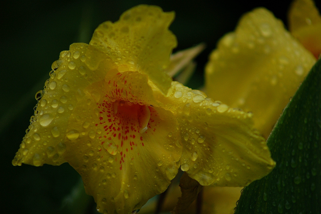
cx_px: 160
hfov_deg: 6.5
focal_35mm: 315
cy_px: 107
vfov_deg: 4.4
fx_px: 2806
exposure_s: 1/320
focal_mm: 210
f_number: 4
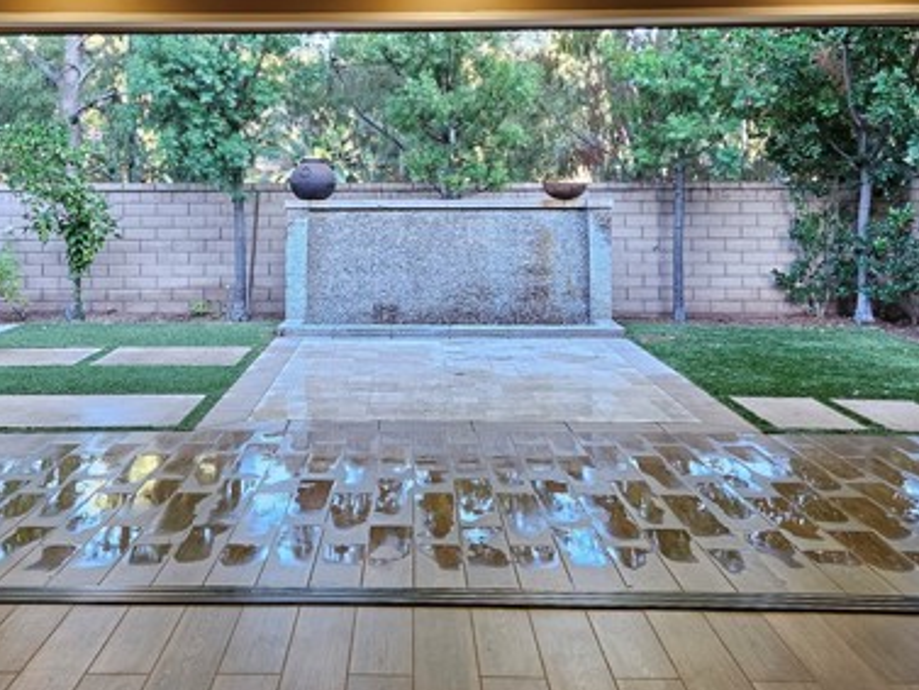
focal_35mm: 39
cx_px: 378
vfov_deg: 35.9
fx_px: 1036
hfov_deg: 47.6
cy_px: 163
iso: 160
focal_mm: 5.4
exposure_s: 1/120
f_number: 1.8
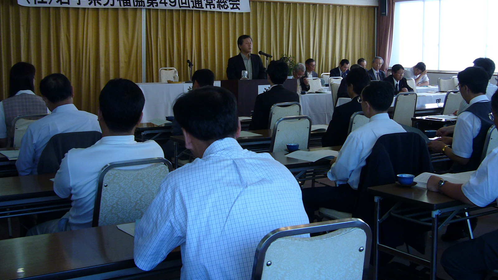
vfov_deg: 24.9
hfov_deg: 42.9
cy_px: 107
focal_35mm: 48
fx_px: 634
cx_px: 249
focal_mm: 5.2
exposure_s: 1/80
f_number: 2.9
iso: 80
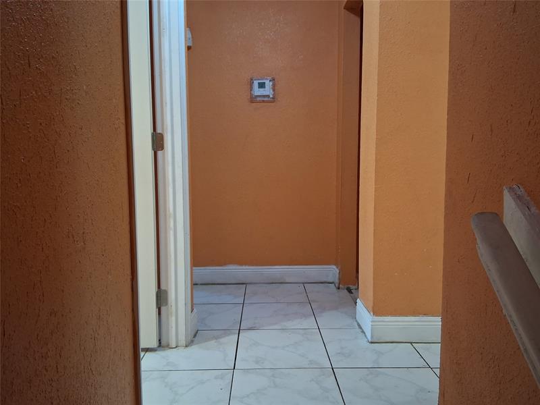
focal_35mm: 26
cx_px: 270
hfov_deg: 67.3
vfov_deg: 53.1
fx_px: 406
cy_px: 202
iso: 500
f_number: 1.8
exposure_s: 1/24
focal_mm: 3.98
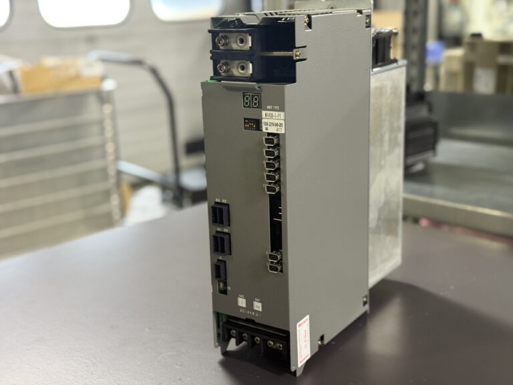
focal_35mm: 48
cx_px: 256
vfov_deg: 30.3
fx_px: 711
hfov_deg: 39.7
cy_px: 192
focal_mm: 6.76
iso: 250
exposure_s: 1/33
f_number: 1.78
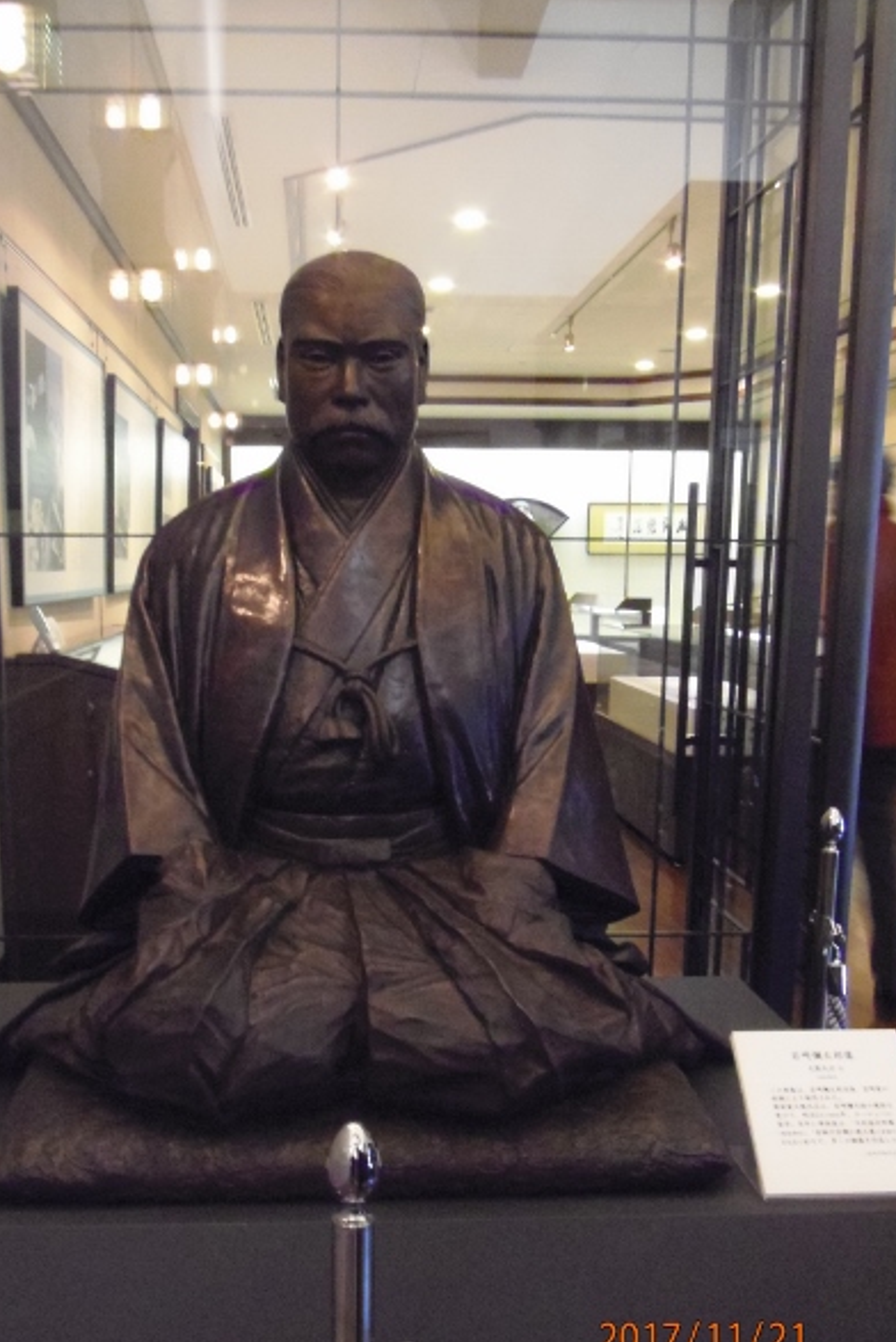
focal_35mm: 34
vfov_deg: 55.7
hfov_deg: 38.8
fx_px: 1268
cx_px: 359
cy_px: 711
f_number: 3.2
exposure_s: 1/6
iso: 800
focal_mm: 5.5
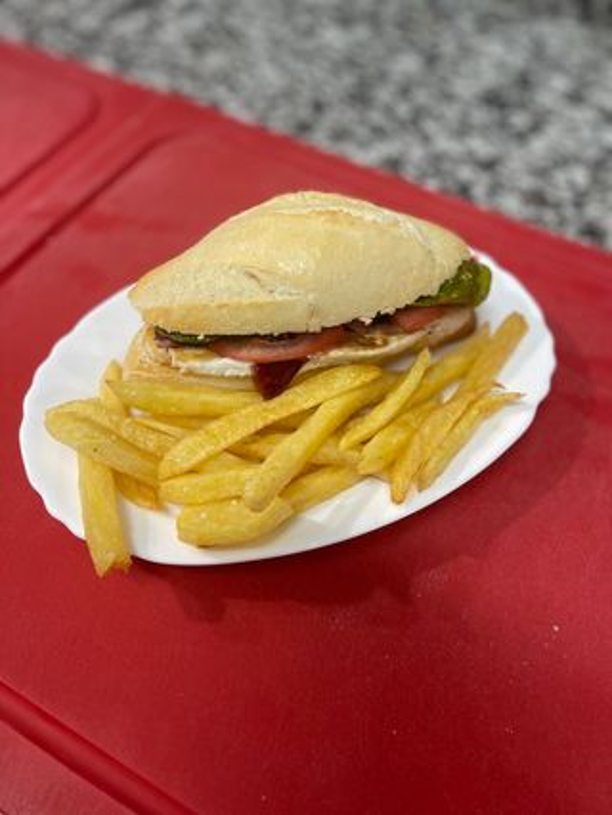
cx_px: 306
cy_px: 408
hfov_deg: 53.1
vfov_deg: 67.3
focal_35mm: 26
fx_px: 612
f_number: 1.6
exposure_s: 1/50
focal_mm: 5.1
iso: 160
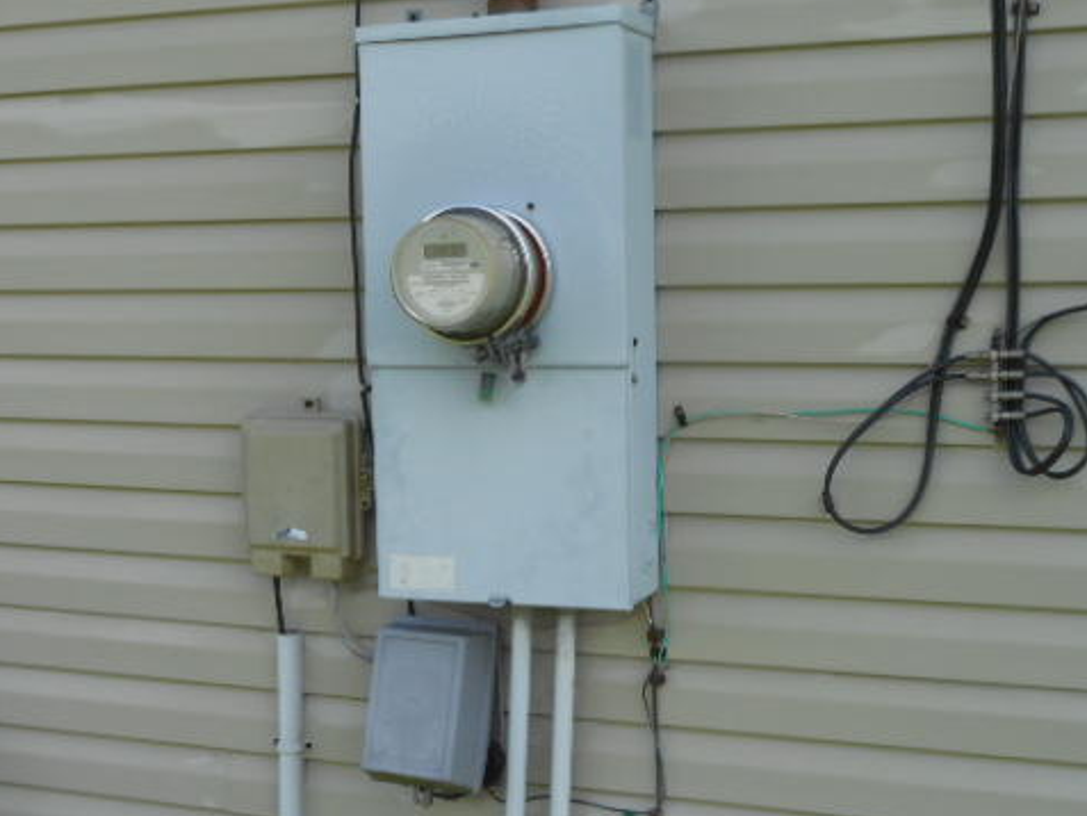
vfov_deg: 24.8
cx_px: 415
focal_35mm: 59
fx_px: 1853
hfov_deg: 32.6
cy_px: 474
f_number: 4.5
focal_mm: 7.8
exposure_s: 1/320
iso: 80
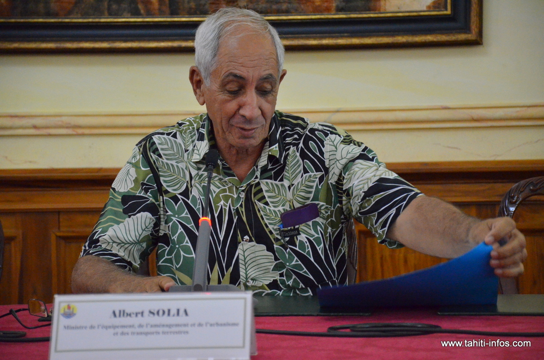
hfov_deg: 13.1
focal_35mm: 158
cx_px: 272
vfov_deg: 8.7
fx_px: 2375
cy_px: 180
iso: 5000
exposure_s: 1/125
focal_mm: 105
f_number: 5.6
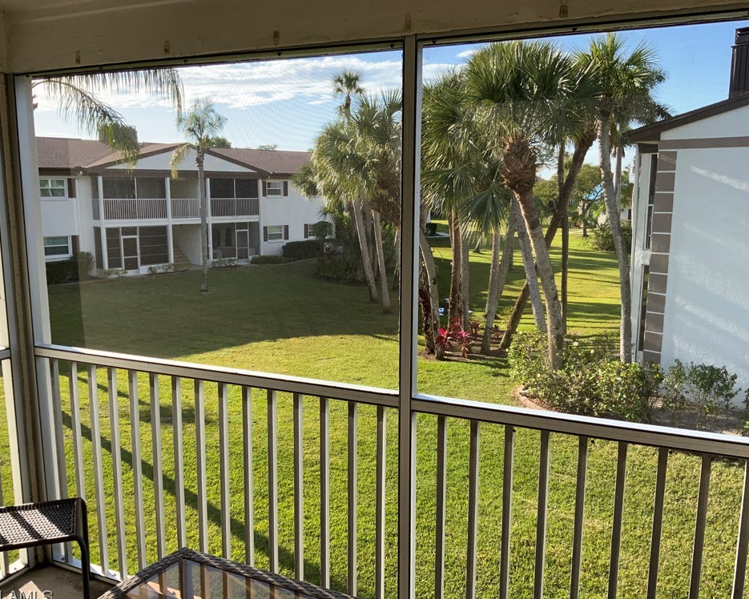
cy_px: 303
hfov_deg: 57.2
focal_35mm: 31
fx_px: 687
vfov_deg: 47.1
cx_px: 366
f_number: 1.8
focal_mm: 3
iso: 16
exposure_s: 1/519
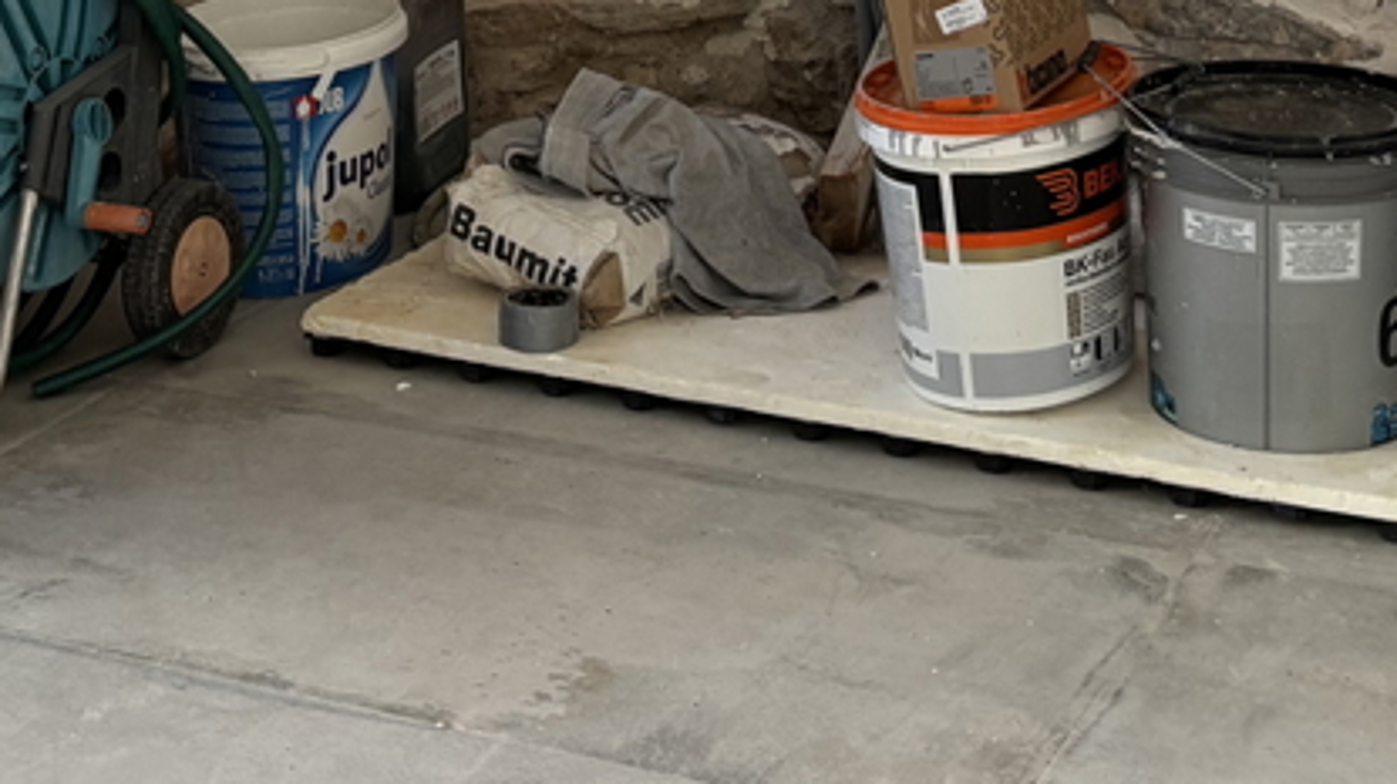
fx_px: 3036
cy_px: -464
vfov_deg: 13.7
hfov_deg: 25.7
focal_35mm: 82
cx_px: 444
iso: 125
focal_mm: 5.96
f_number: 1.6
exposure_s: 1/121
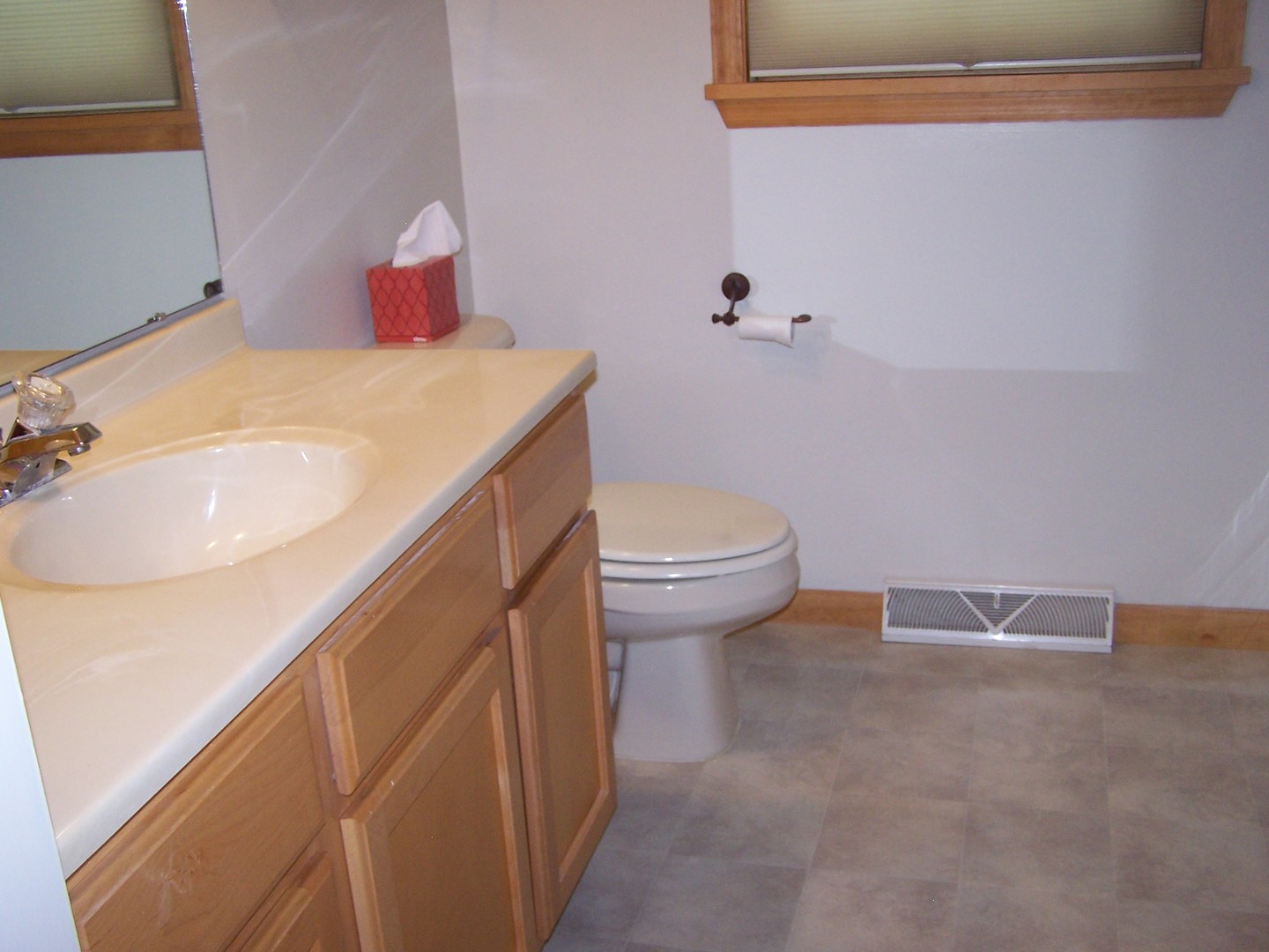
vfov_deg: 37.7
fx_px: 1393
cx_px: 634
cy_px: 476
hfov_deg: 49.0
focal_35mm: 38
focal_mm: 6.3
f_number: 2.8
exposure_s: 1/60
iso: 140
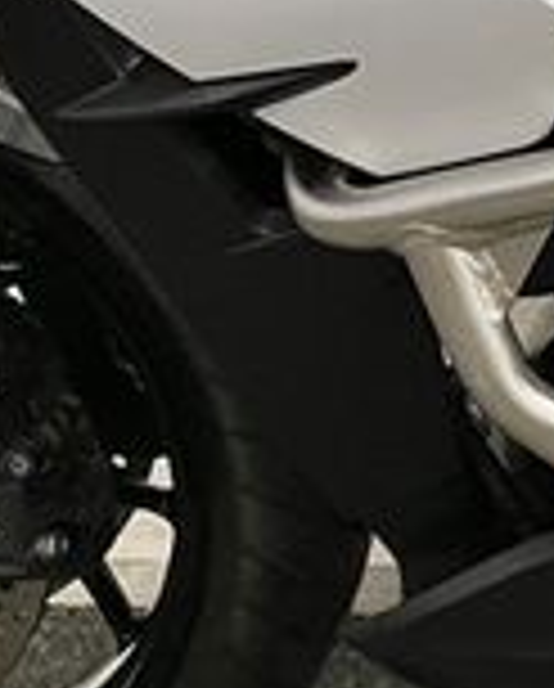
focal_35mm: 106
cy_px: -175
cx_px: 1414
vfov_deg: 17.1
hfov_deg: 11.5
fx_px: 2166
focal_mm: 5.1
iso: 250
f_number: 1.6
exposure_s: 1/50
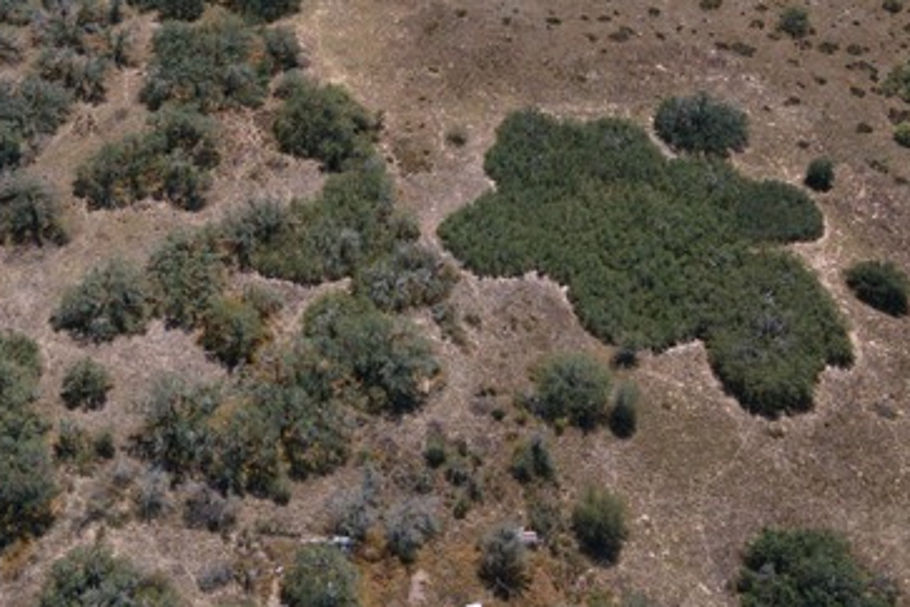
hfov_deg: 43.3
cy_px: 98
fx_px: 1112
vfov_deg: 29.6
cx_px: 243
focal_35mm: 44
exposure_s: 1/640
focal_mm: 4.5
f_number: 2.8
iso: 100
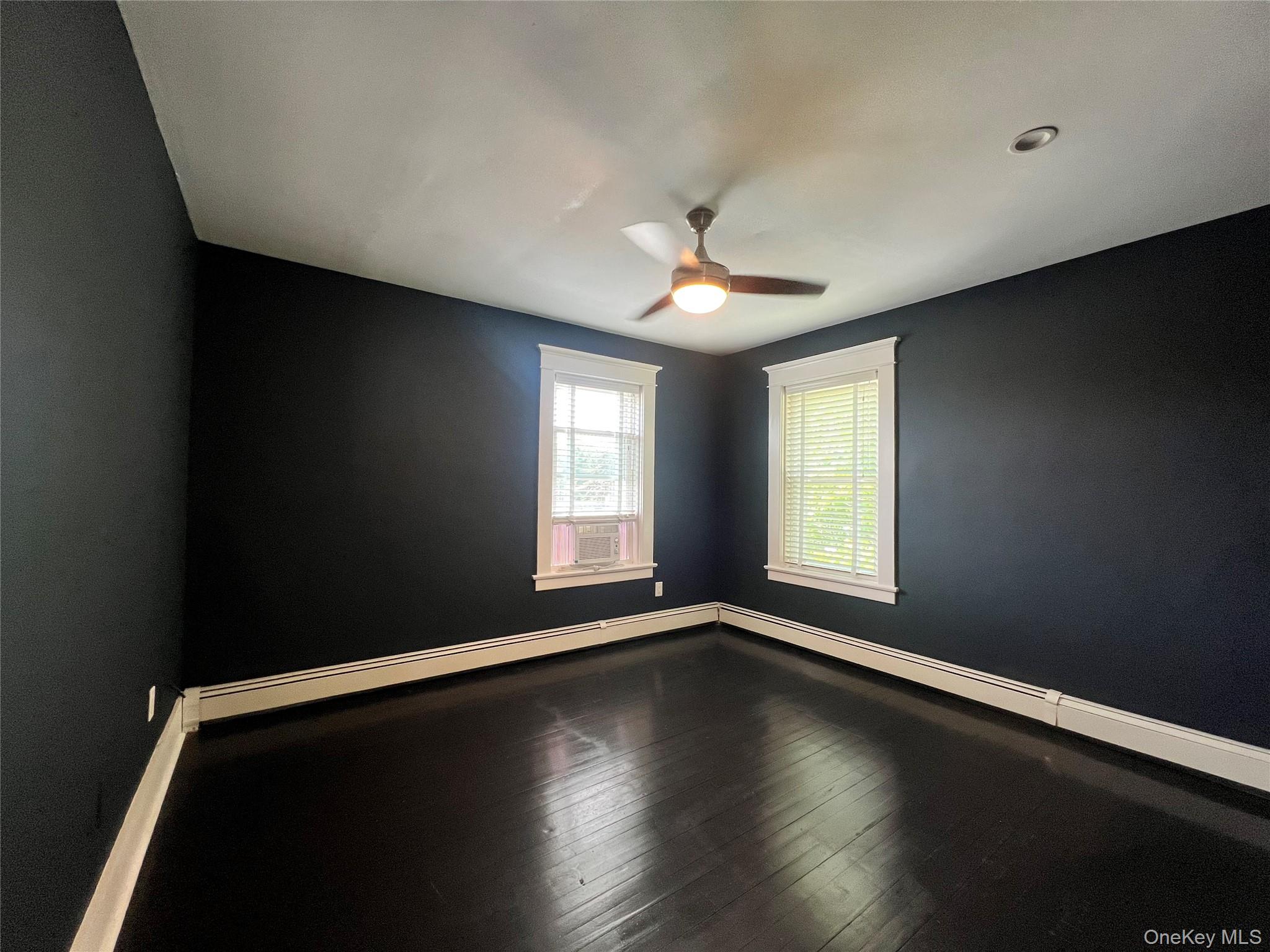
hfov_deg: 106.2
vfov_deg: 89.9
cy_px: 476
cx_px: 635
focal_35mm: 13
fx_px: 477
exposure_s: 1/60
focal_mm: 1.57
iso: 125
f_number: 1.8
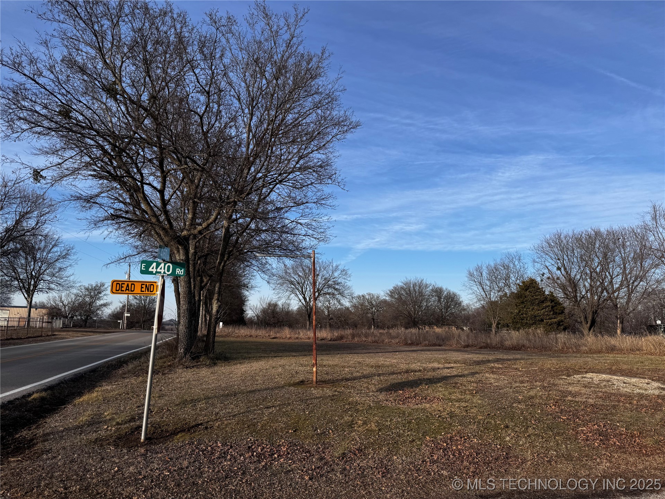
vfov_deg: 56.8
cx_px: 332
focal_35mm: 24
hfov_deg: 71.6
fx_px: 461
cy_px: 250
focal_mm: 6.76
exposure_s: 1/3413
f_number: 1.78
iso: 80
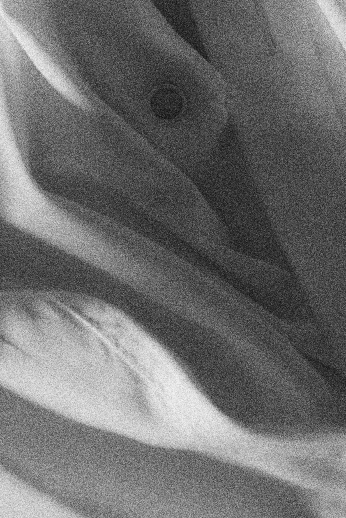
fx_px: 2204
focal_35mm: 153
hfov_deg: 9.0
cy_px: 96
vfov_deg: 13.3
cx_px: 153
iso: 125
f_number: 13
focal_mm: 60
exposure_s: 1/160
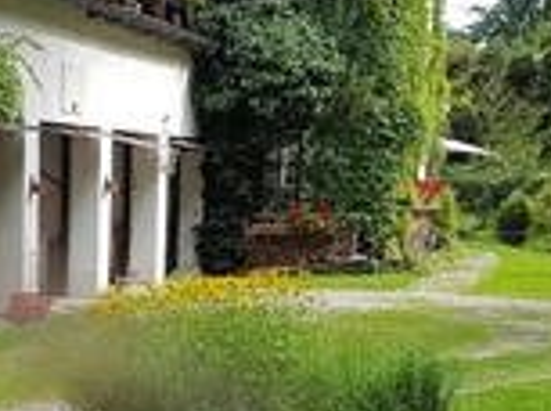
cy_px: 472
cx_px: 70
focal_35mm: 100
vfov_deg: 14.3
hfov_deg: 19.4
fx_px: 1588
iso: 40
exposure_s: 1/458
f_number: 1.7
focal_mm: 4.2
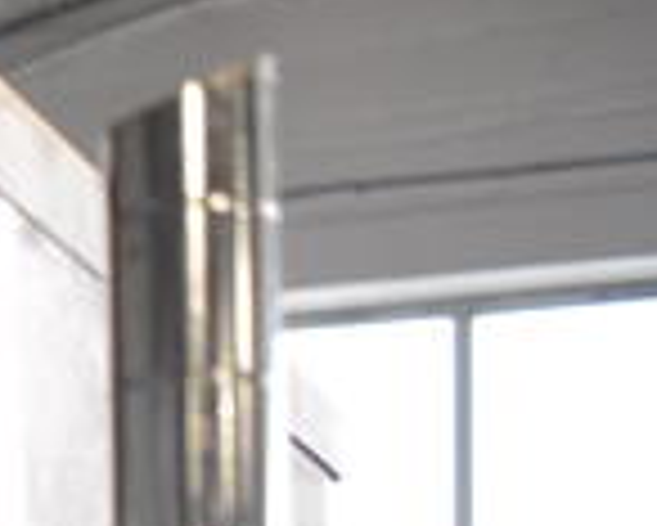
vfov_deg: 13.6
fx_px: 2063
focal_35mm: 106
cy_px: 827
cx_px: -540
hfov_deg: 15.5
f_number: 3.5
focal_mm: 18
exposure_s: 1/125
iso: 2200
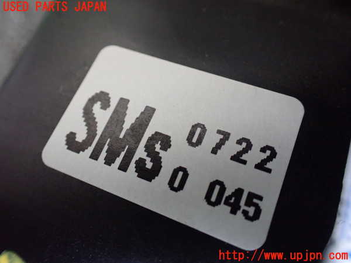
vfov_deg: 46.8
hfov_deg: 60.0
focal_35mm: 30
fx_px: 304
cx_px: 176
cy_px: 132
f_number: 2.3
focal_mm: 5.4
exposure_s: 1/80
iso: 800
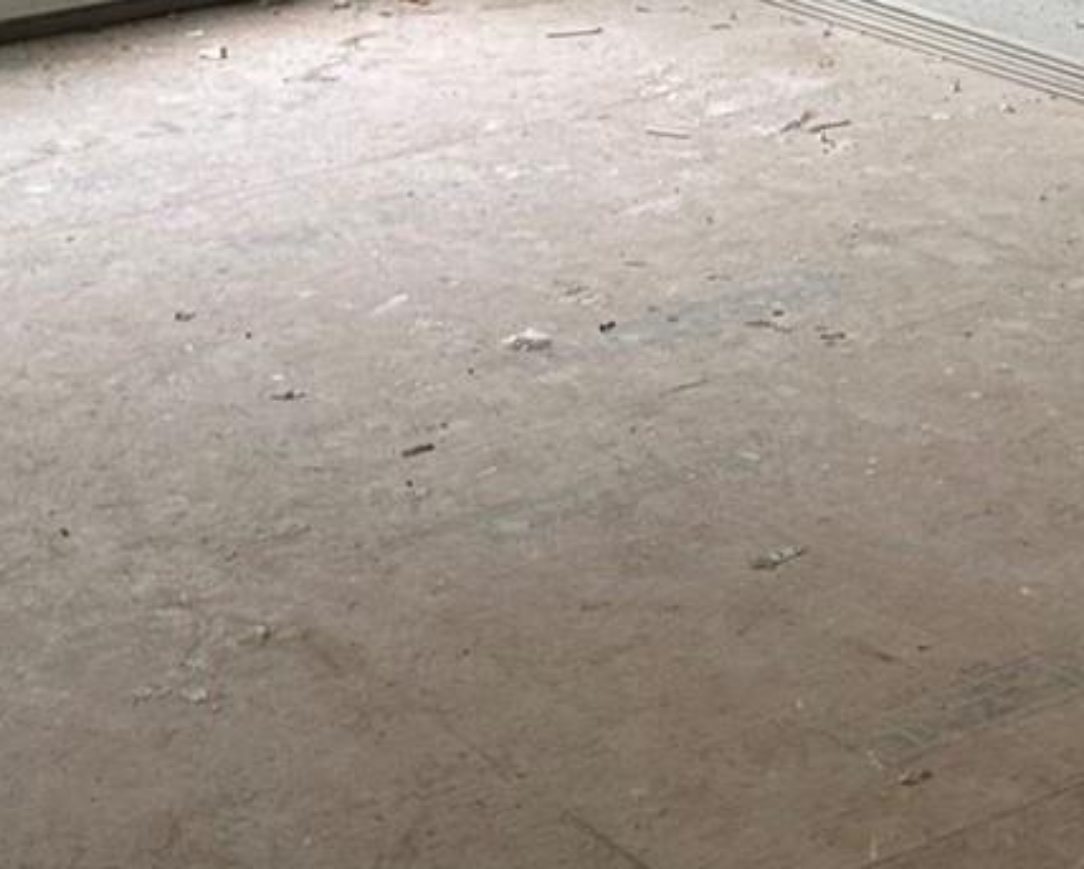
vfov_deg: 12.4
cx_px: 1287
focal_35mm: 112
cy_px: -773
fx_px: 3596
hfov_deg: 16.5
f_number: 1.78
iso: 64
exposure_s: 1/121
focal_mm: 6.86
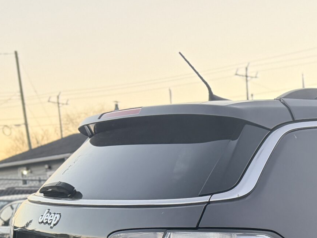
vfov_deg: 18.9
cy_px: 329
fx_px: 650
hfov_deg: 24.8
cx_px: 379
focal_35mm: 71
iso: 200
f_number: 1.78
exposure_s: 1/107
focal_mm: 6.76
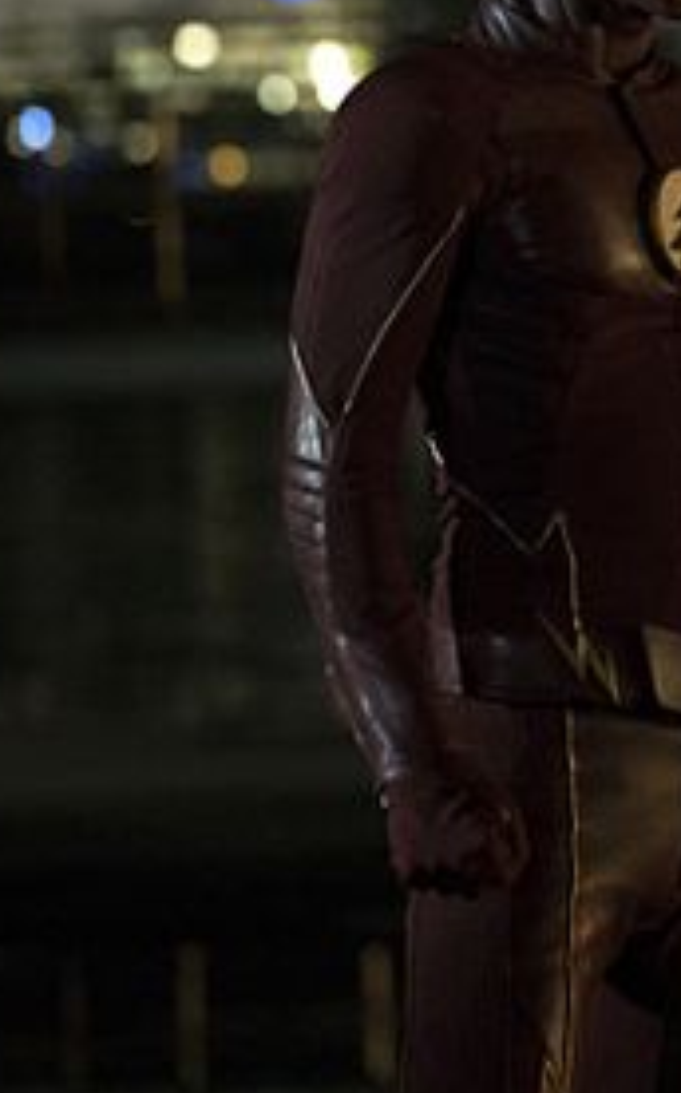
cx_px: 962
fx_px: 10326
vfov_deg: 6.1
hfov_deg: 3.8
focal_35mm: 347
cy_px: 368
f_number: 4.5
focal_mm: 162
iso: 10000
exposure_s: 1/160
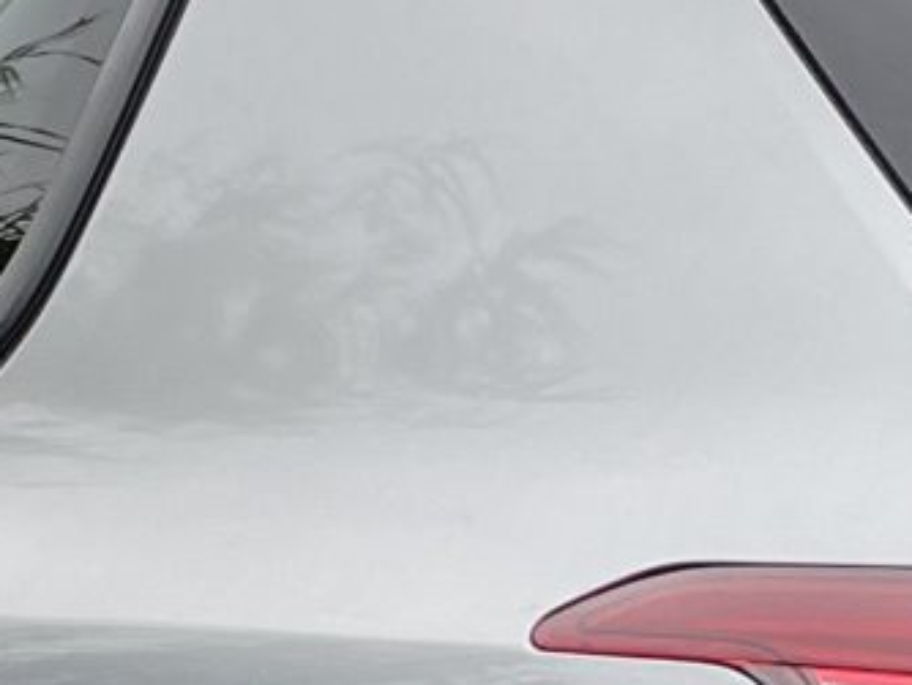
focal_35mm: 199
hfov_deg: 9.9
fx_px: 5247
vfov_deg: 7.3
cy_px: 1214
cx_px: 380
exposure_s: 1/445
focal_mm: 4.2
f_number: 1.6
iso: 32
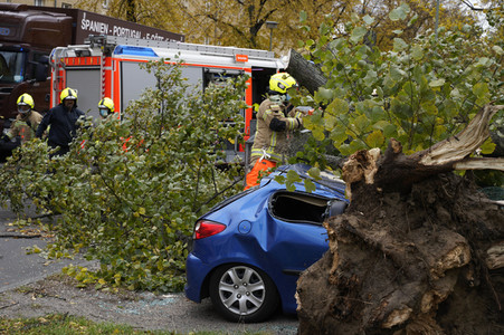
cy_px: 168
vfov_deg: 20.6
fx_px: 923
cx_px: 252
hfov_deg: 30.5
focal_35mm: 66
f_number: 8
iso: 160
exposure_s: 1/60
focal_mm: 66
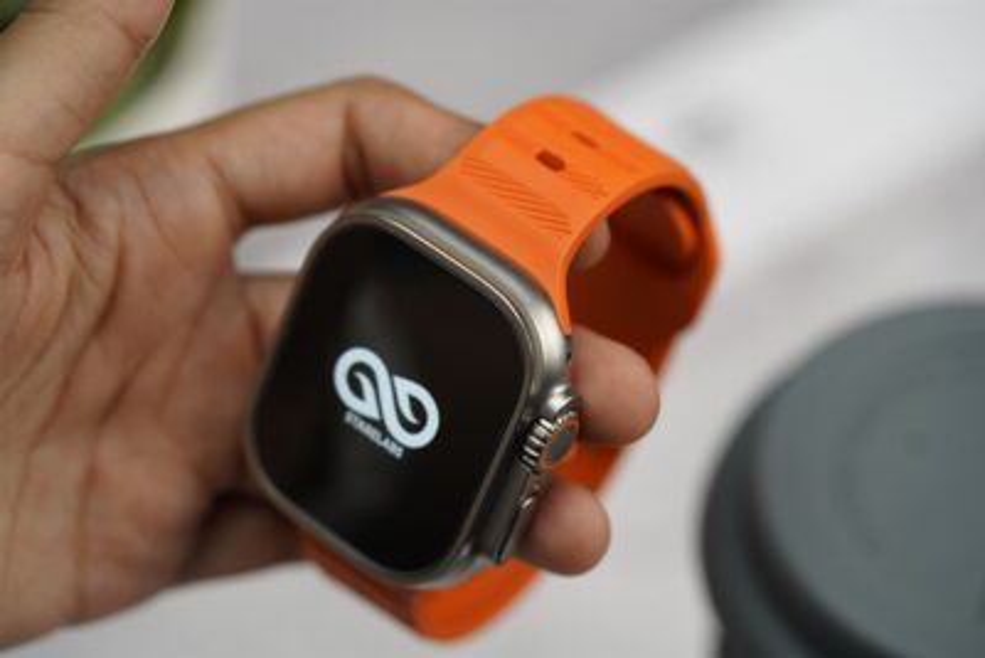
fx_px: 2463
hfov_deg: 22.6
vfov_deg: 15.2
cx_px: 492
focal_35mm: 90
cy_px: 329
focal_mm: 90
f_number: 4
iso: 640
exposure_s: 1/100
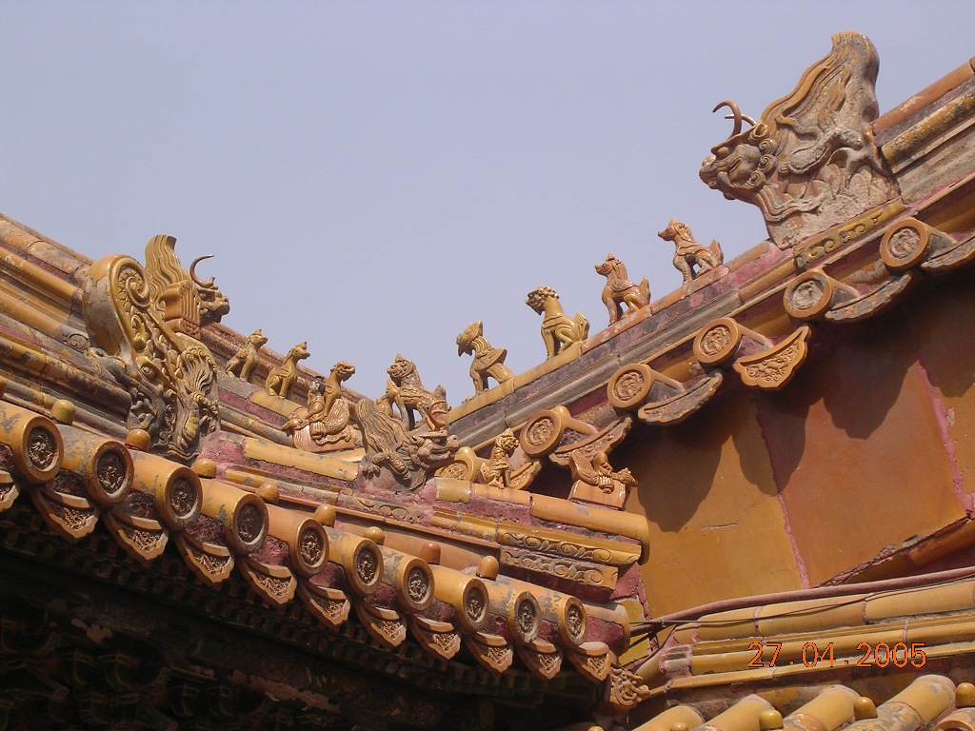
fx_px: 3098
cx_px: 488
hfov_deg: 17.9
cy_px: 366
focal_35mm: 110
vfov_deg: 13.5
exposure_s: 1/374
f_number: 4.8
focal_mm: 16.7
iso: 100
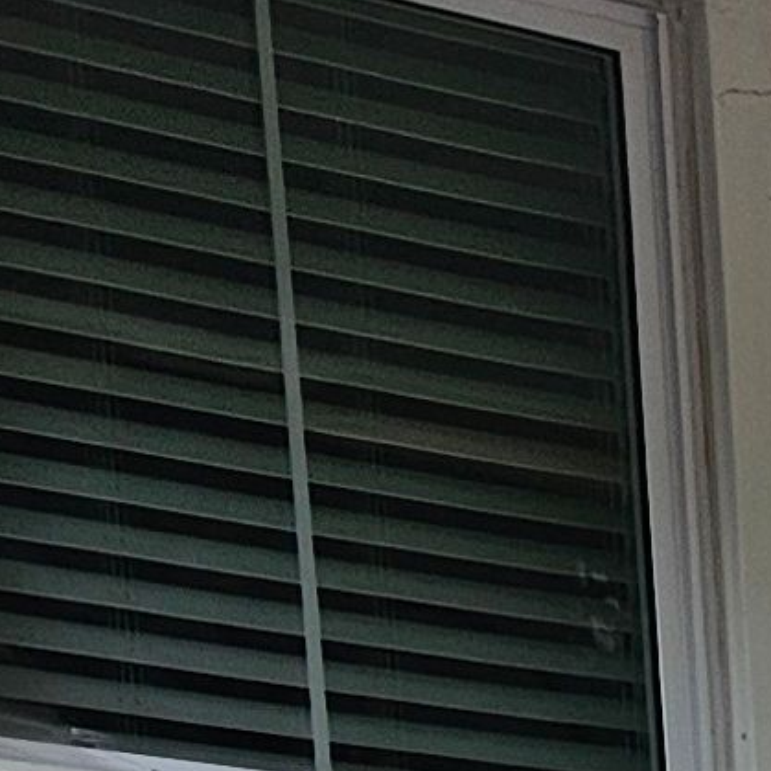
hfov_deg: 7.9
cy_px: 2909
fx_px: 4889
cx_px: 2217
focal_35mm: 194
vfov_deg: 7.1
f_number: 1.7
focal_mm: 6.3
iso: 10
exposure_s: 1/262
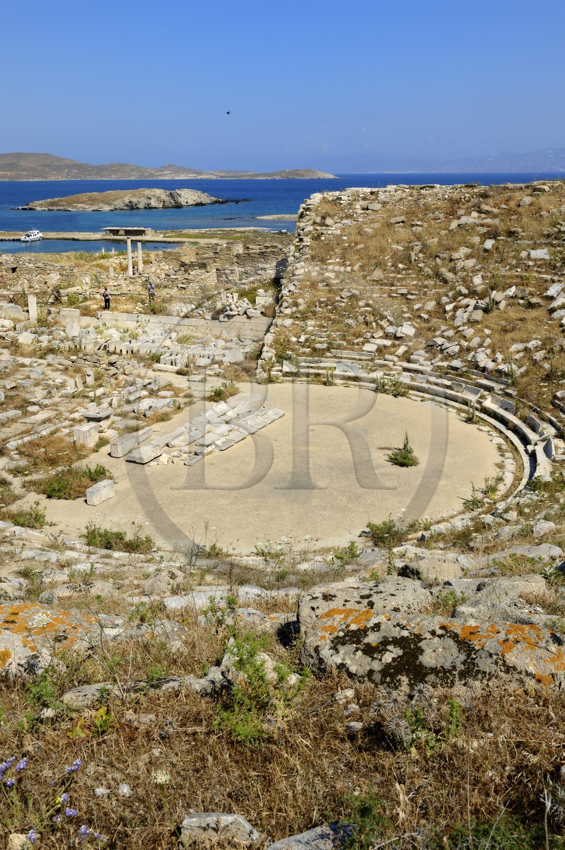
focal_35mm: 34
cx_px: 282
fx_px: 801
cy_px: 425
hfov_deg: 38.8
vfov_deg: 55.8
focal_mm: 34
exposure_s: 1/320
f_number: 13
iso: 200
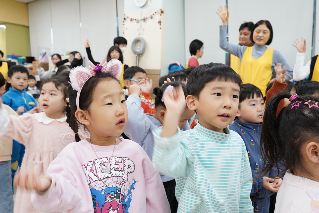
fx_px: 275
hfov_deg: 60.3
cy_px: 106
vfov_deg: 42.3
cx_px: 160
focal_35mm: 31
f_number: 6.3
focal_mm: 31
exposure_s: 1/60
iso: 2500
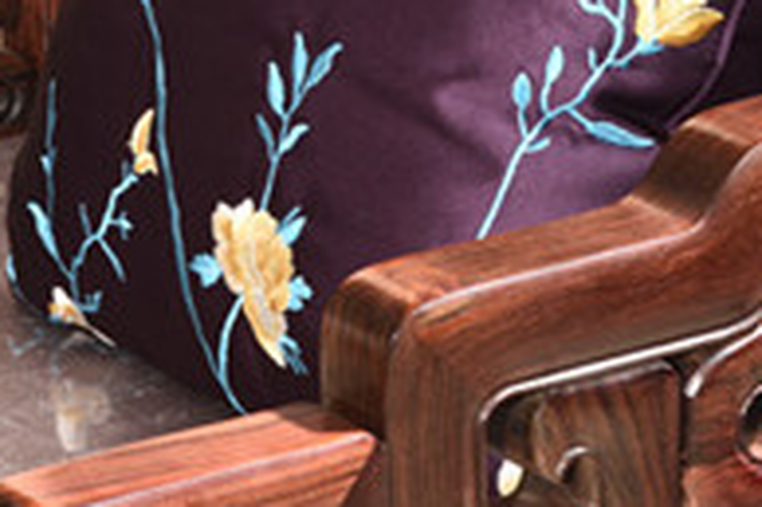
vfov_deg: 4.4
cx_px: 448
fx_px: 6493
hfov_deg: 6.7
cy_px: 912
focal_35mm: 307
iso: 125
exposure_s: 1/125
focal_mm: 70
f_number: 13
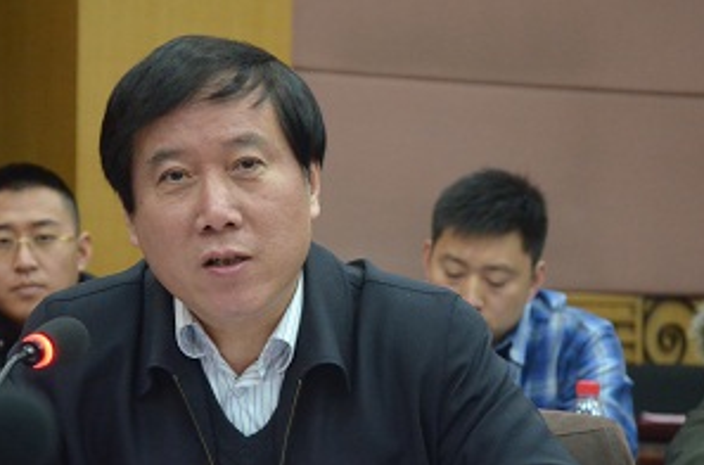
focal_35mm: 172
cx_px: 353
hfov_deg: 12.0
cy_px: 289
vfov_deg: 7.9
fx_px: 3347
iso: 3200
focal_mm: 85
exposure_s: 1/50
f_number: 6.3
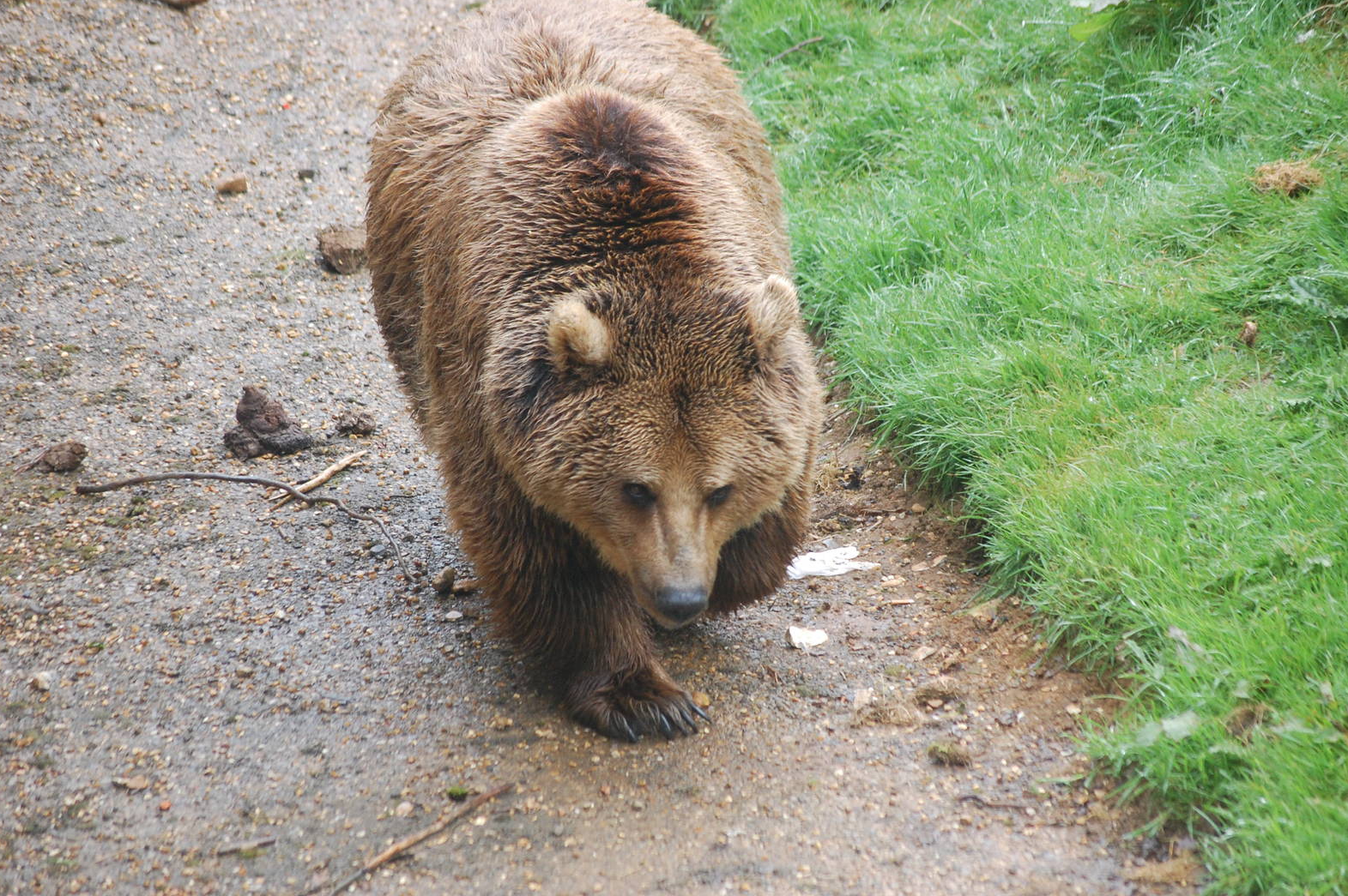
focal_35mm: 222
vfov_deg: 6.2
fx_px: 8288
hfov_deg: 9.3
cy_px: 447
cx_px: 679
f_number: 5.3
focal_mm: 145
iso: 800
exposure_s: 1/200
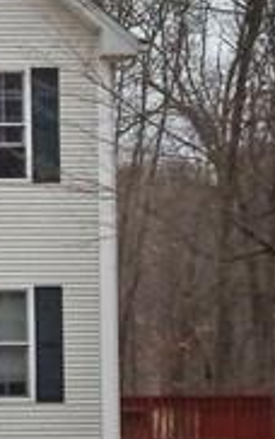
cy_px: 282
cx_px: -384
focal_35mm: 209
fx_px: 2502
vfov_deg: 10.0
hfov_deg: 6.0
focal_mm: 6.1
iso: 125
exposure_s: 1/640
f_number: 3.3
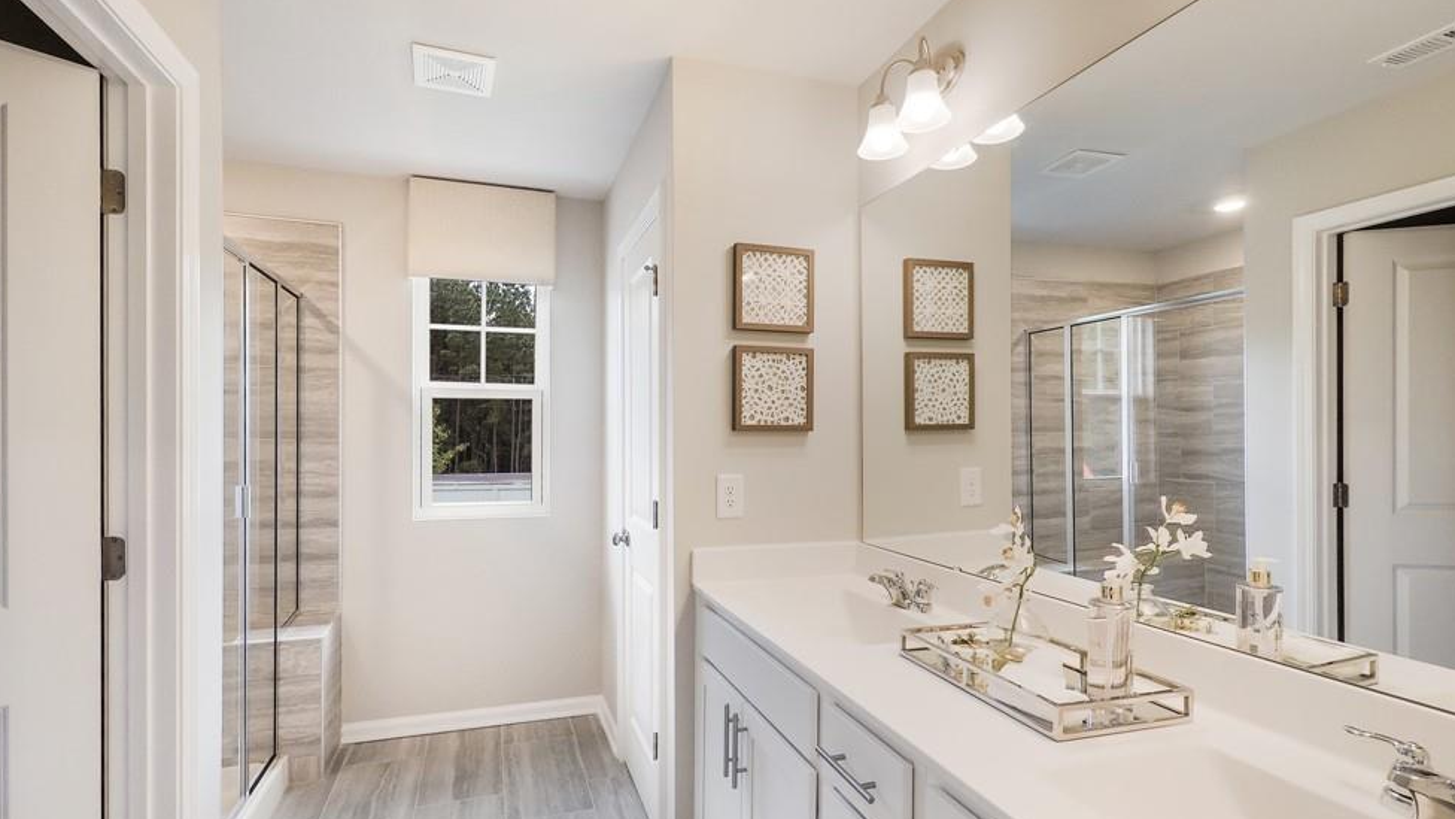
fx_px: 617
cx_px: 725
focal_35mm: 16
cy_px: 469
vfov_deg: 66.7
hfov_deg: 99.4
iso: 400
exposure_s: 1/400
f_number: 6.3
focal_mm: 7
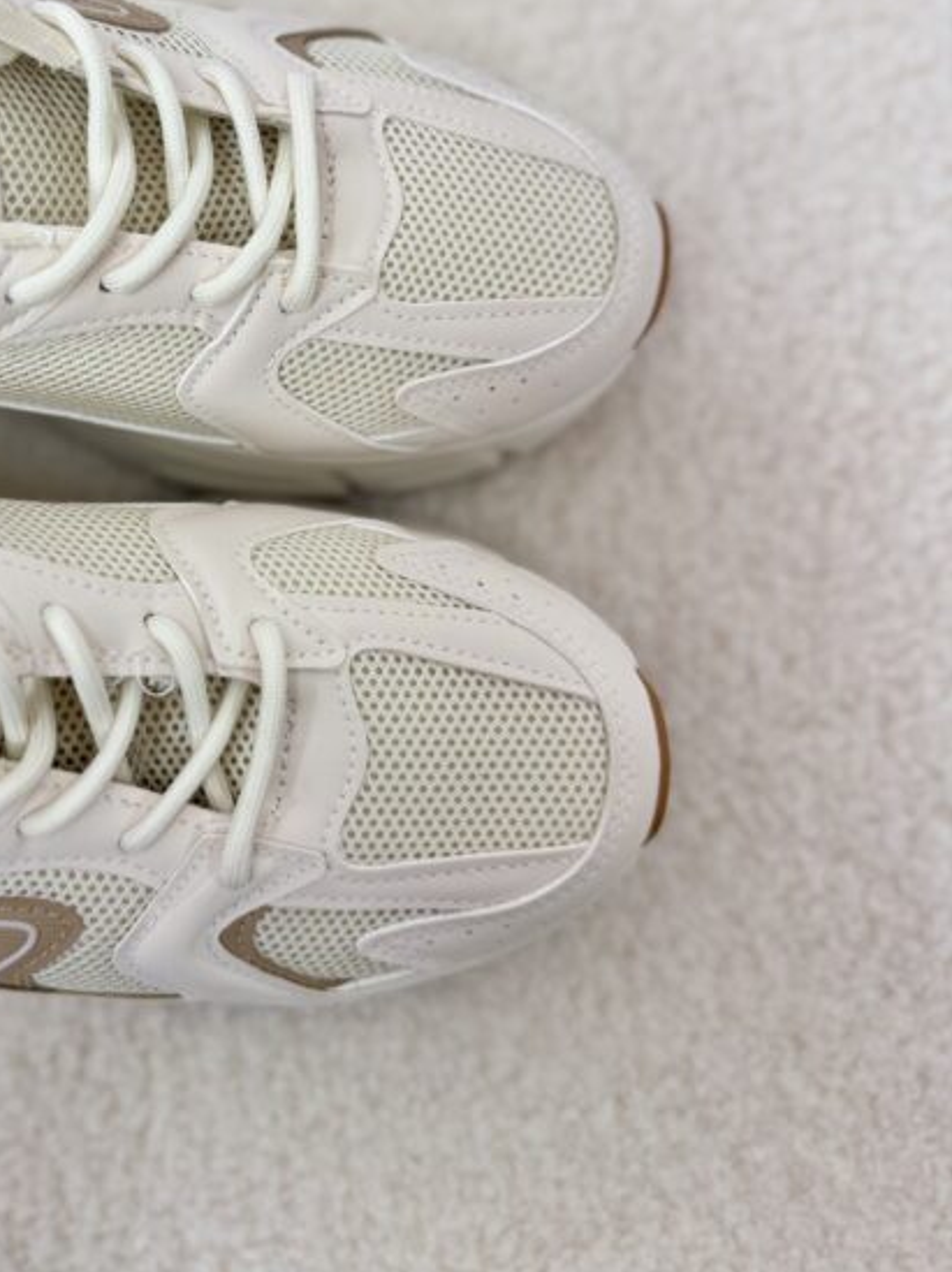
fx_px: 1285
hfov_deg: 39.7
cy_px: 424
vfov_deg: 51.7
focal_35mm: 35
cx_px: 259
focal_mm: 6.76
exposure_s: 1/209
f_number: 1.78
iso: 64
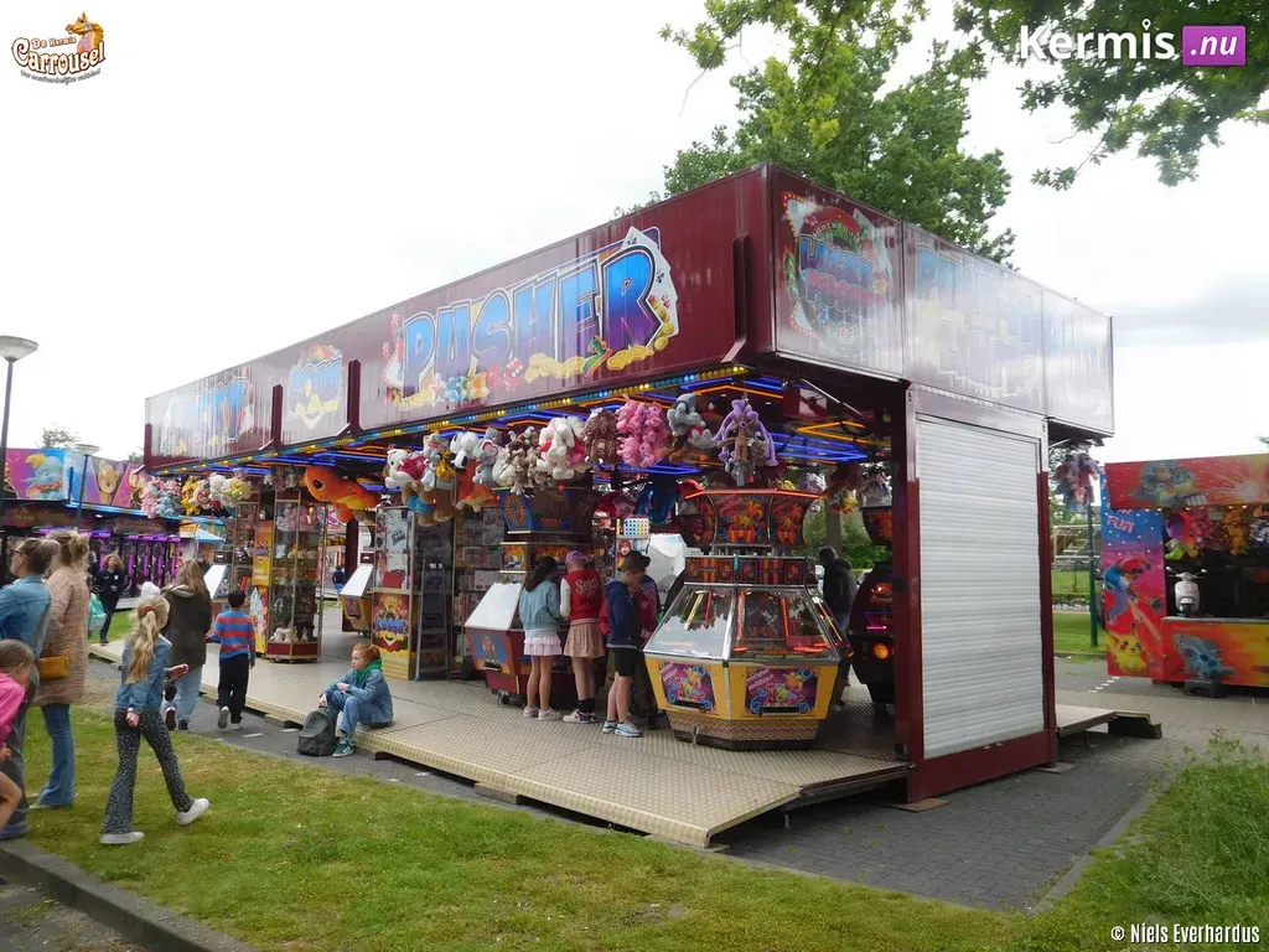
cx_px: 634
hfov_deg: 69.4
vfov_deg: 54.9
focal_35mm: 25
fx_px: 916
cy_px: 476
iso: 125
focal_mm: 4.5
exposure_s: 1/320
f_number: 3.4
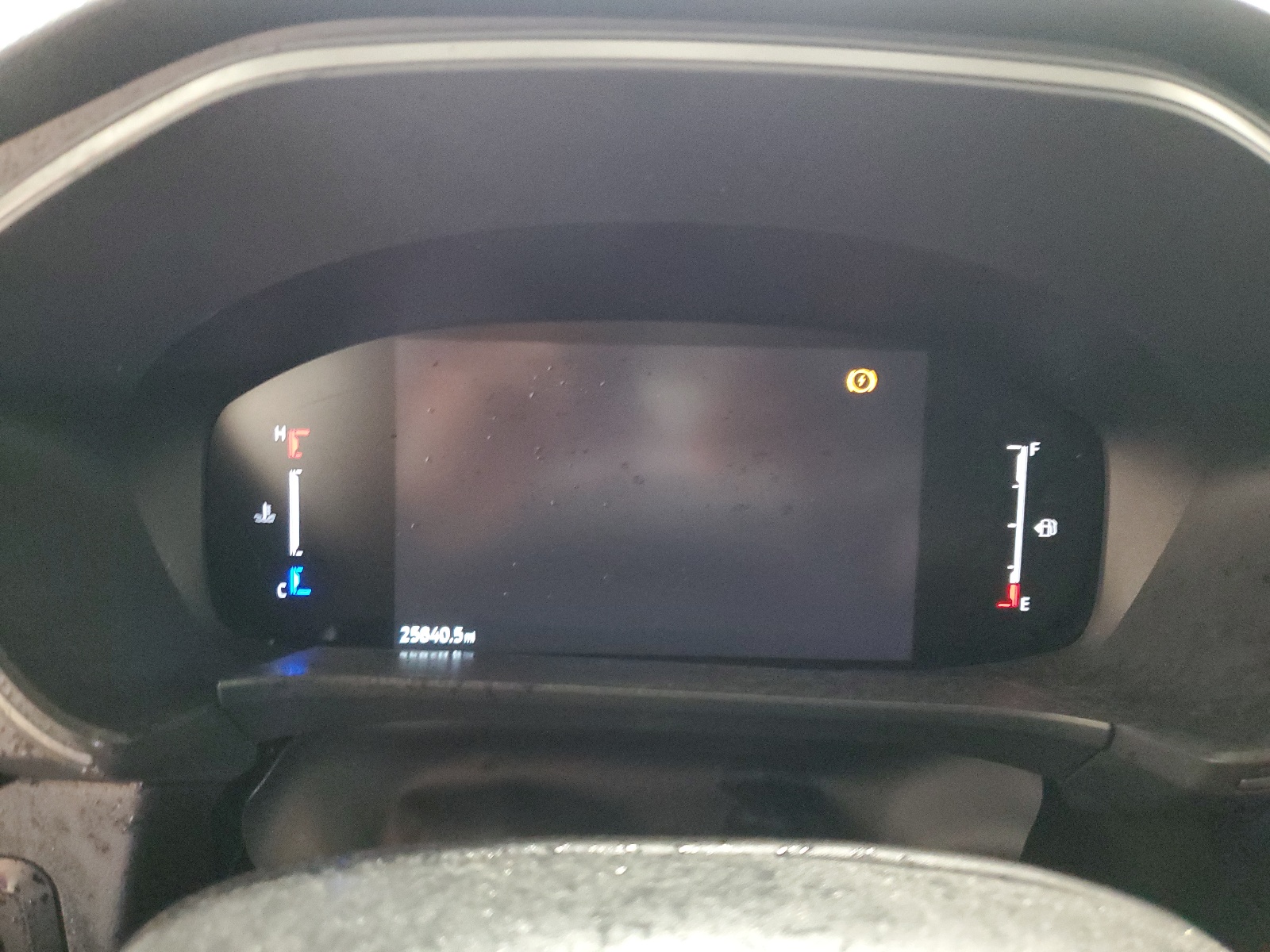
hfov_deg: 67.3
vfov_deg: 53.1
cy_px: 476
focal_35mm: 26
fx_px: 954
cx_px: 635
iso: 568
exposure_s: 1/15
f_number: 1.5
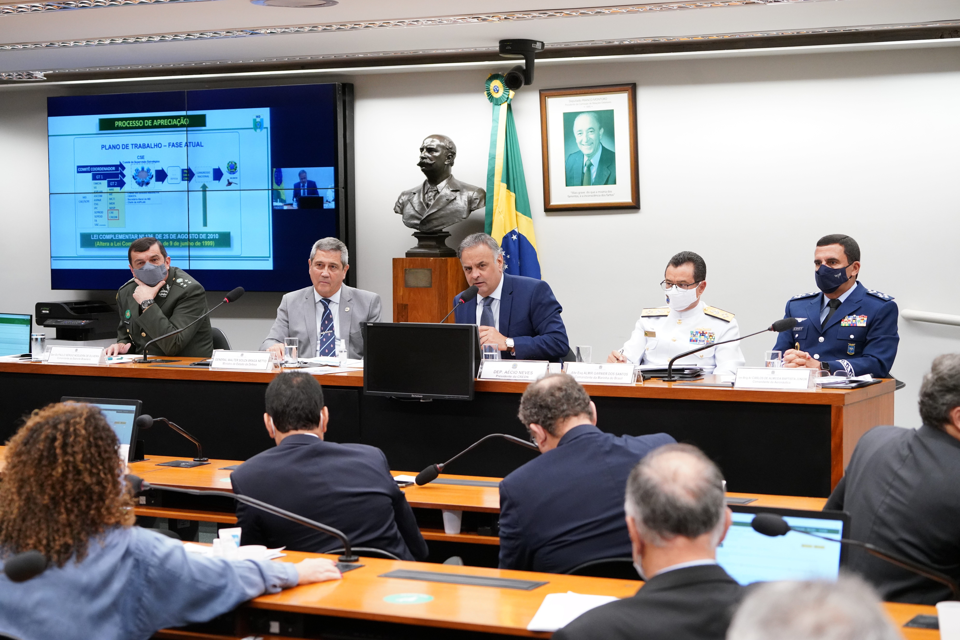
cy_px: 320
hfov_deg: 28.8
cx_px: 480
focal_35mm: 70
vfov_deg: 19.5
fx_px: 1867
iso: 5000
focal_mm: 70
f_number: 5
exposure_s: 1/250
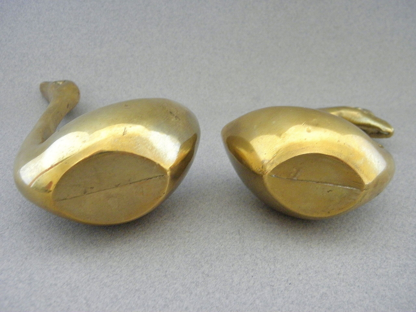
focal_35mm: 41
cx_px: 208
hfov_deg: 45.8
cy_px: 156
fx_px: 493
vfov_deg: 35.1
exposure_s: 1/8
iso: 320
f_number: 3.8
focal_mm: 7.5
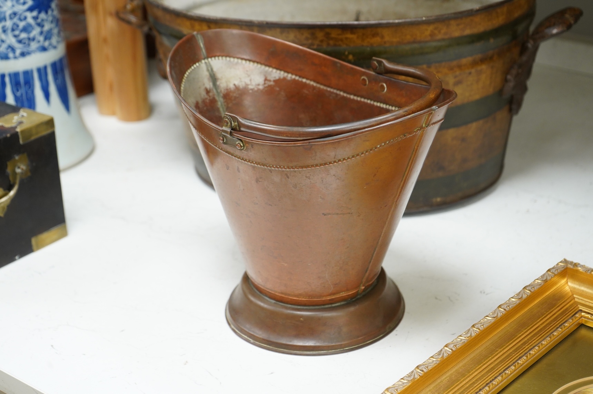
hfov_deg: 28.9
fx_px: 1152
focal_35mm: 70
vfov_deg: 19.4
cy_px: 197
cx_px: 296
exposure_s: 1/80
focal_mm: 70
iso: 2500
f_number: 6.3
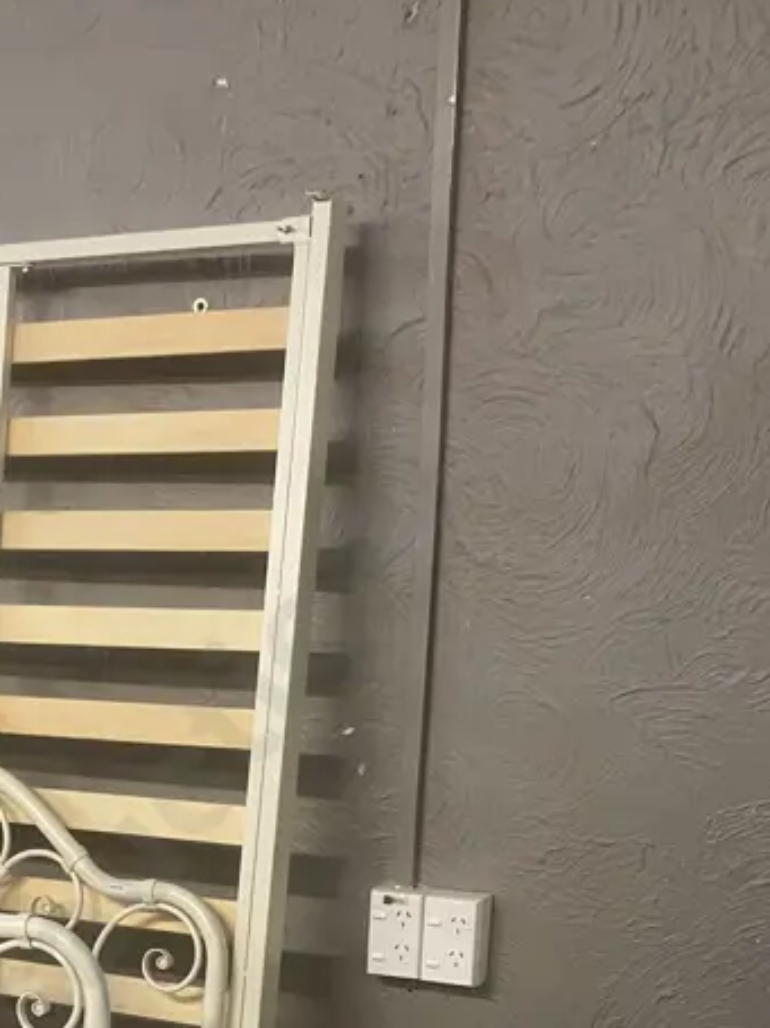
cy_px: 1030
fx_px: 1869
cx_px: 11
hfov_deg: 22.4
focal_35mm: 63
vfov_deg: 28.8
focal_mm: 3.99
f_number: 1.8
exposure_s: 1/50
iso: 125
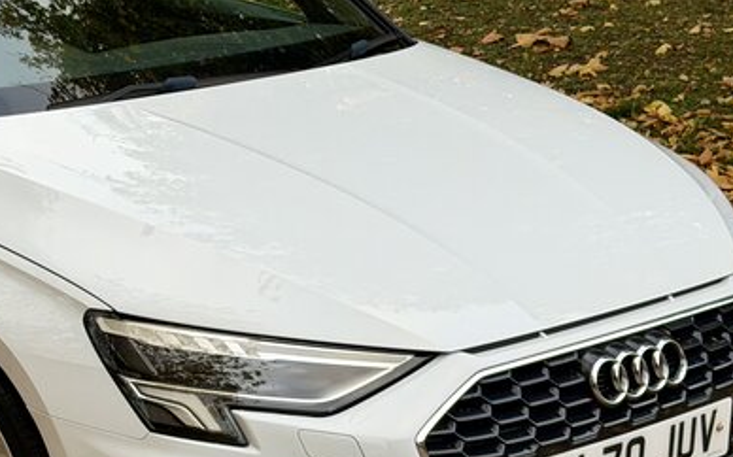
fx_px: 2096
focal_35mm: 105
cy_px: 381
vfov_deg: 12.4
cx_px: 94
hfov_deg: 19.5
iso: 64
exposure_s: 1/277
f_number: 1.78
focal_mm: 6.76
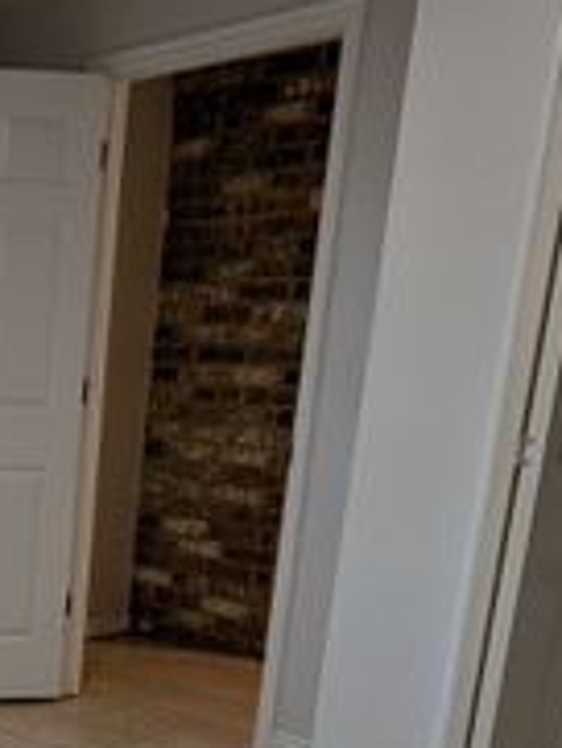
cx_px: -182
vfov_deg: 34.8
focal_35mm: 51
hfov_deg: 24.6
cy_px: 707
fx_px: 1103
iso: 112
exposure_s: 1/120
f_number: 1.7
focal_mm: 2.02
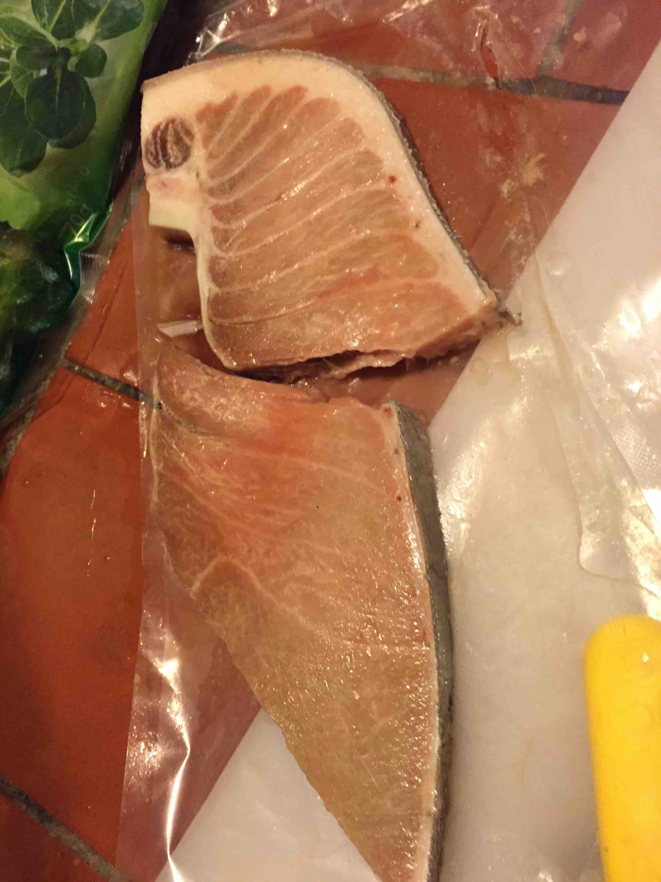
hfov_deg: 48.2
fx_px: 738
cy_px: 441
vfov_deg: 61.7
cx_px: 330
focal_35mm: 29
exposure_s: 1/17
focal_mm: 4.15
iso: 250
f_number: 2.2
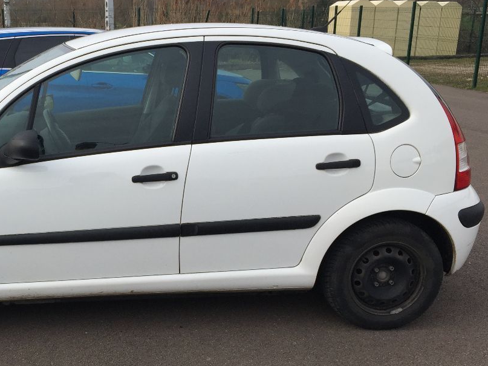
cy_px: 215
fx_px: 648
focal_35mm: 46
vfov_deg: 31.4
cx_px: 114
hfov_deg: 39.9
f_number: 2.2
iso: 32
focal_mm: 4.15
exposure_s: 1/1319
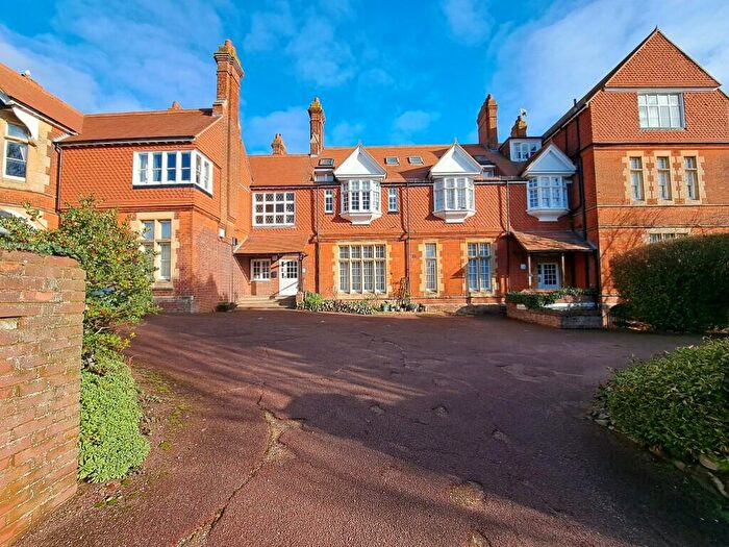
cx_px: 364
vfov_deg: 89.9
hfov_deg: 106.2
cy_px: 274
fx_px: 274
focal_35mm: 13
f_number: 2.2
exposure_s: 1/873
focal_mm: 1.74
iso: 50
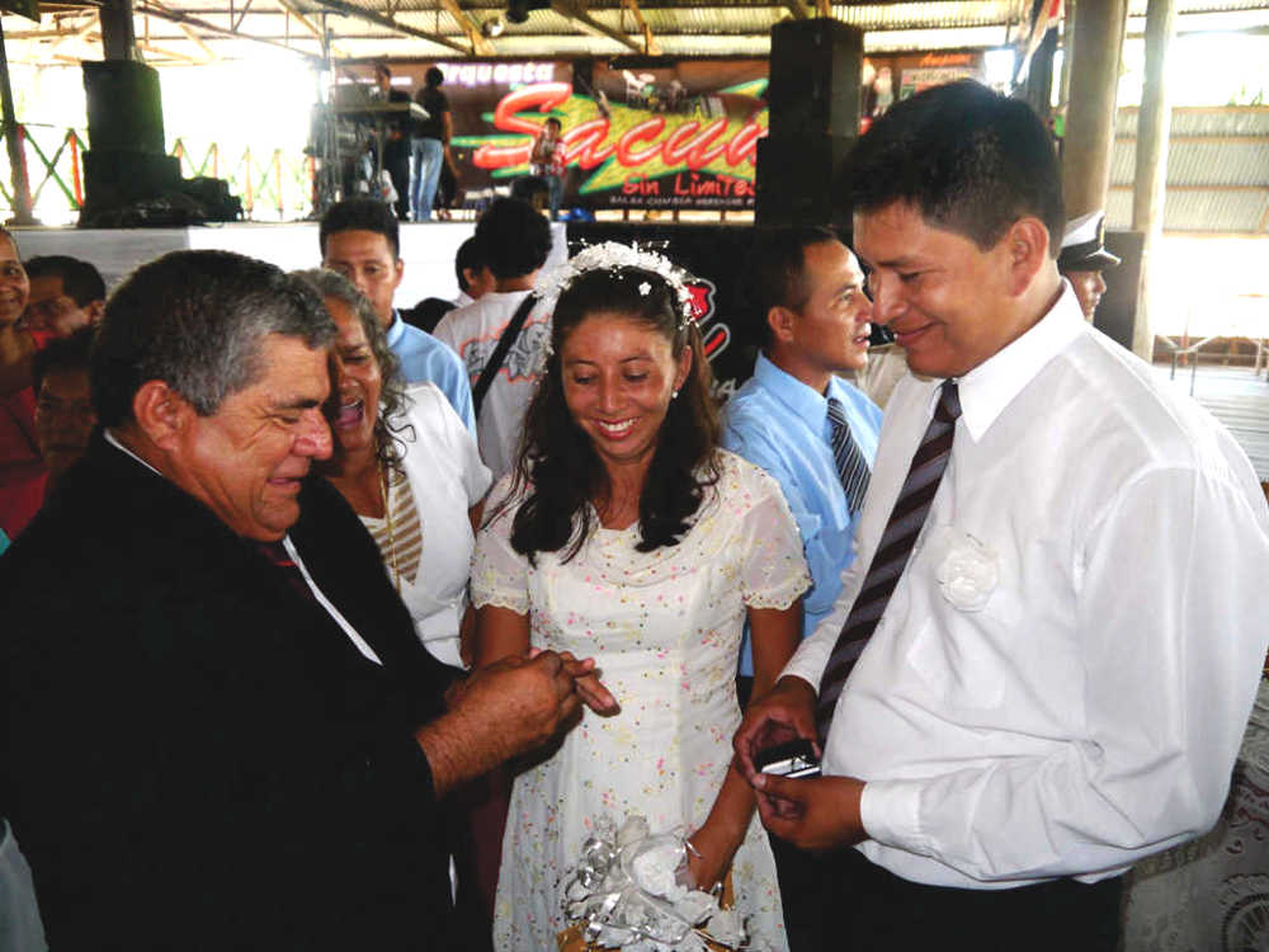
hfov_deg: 60.0
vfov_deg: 46.8
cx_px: 634
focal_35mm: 30
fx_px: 1100
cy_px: 476
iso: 800
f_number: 3.5
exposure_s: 1/60
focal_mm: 15
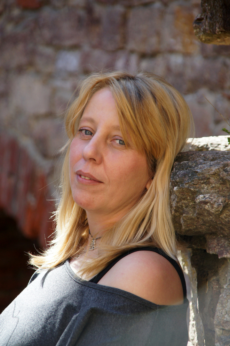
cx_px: 115
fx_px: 2158
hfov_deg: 6.1
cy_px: 173
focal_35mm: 225
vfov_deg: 9.2
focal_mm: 150
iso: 400
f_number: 5.6
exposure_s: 1/250
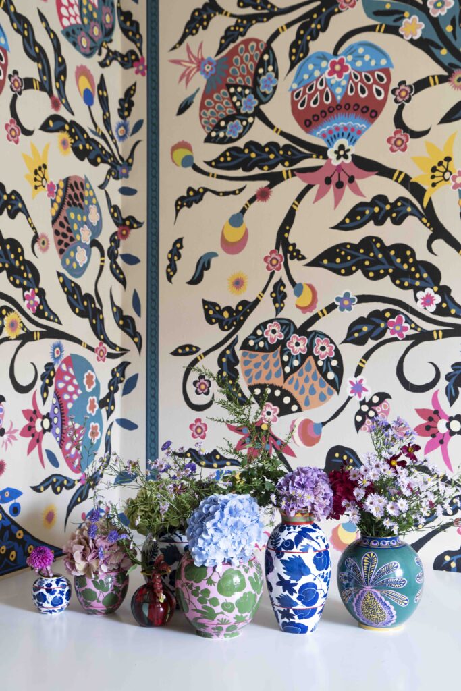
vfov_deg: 46.4
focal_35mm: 42
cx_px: 230
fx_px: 806
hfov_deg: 31.9
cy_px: 346
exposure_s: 1/4
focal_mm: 42
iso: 400
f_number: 5.6
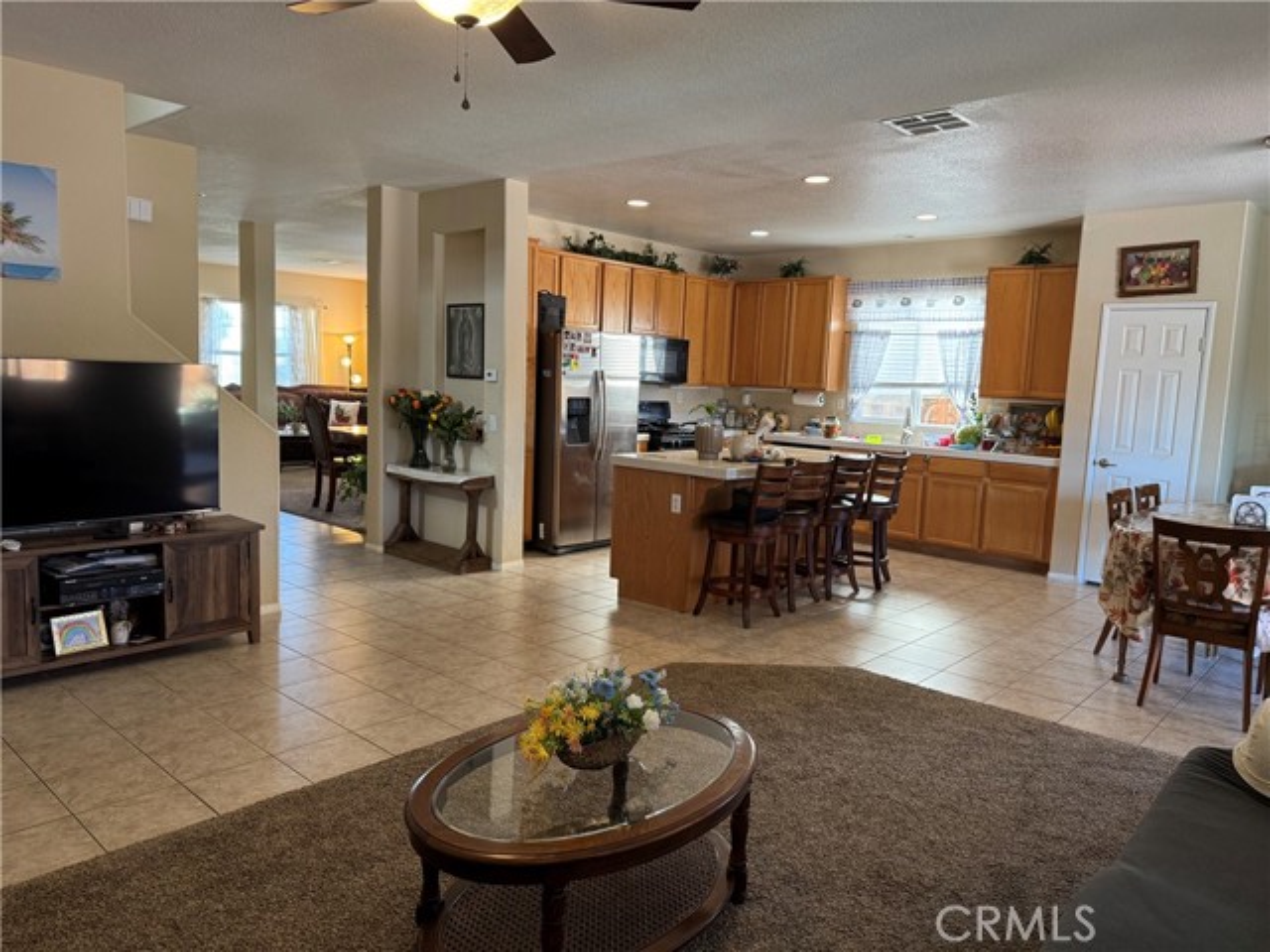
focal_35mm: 24
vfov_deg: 56.8
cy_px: 476
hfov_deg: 71.6
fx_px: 881
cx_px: 635
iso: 200
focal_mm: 6.76
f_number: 1.78
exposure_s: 1/60
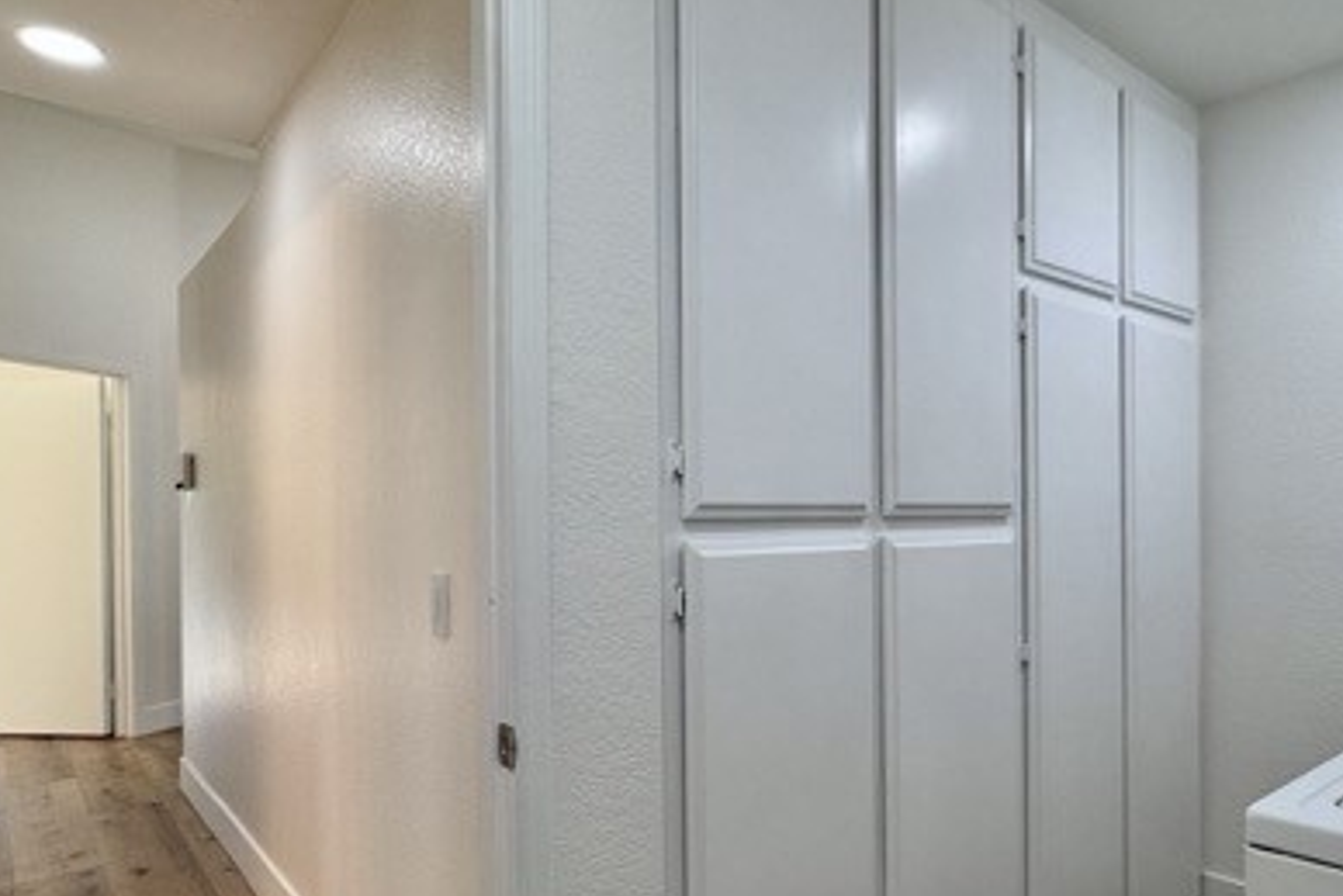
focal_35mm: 24
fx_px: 896
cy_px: 519
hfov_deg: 71.5
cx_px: 900
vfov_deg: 52.9
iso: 80
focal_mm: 2.22
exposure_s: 1/120
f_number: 2.2
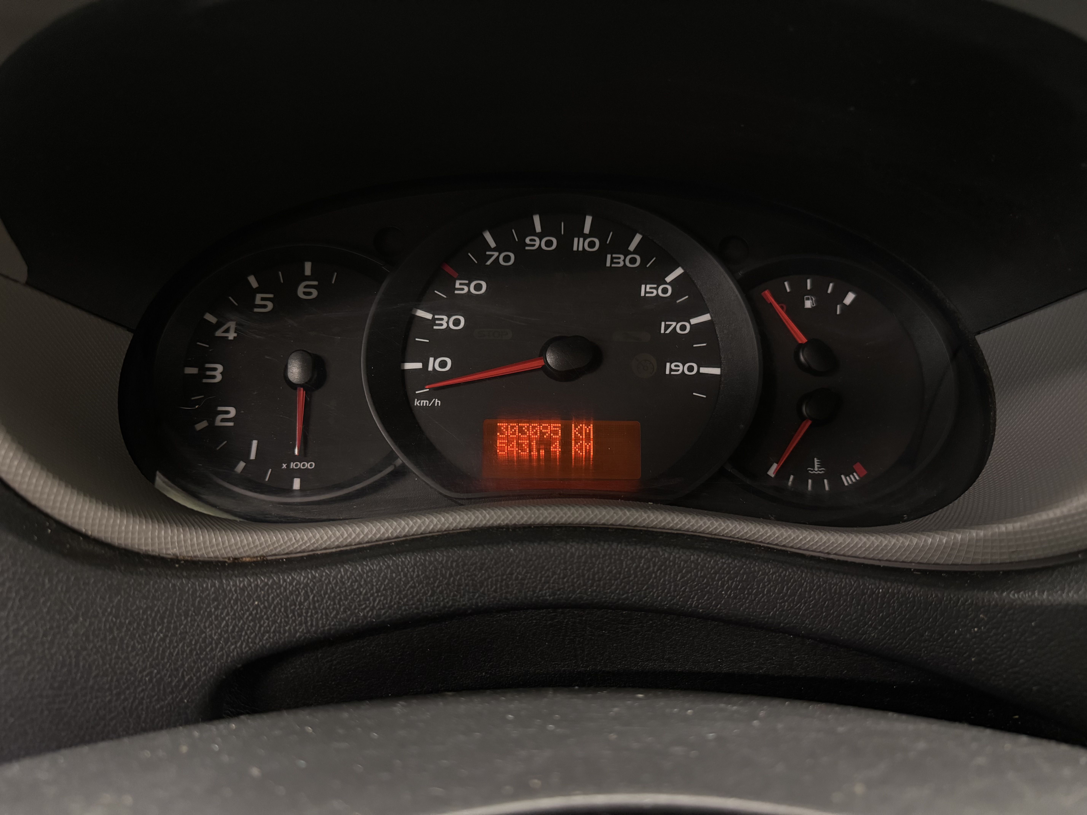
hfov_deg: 71.6
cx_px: 544
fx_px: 754
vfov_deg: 56.8
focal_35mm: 24
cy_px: 408
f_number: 1.78
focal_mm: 6.76
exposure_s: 1/50
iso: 500
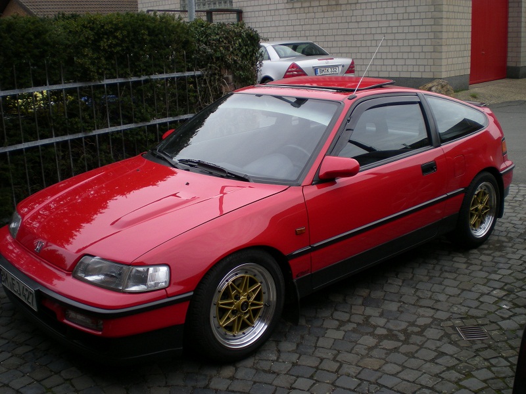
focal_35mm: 38
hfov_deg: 49.0
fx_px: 577
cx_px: 263
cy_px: 197
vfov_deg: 37.7
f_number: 3.1
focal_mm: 6.3
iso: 51
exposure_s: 1/59.5
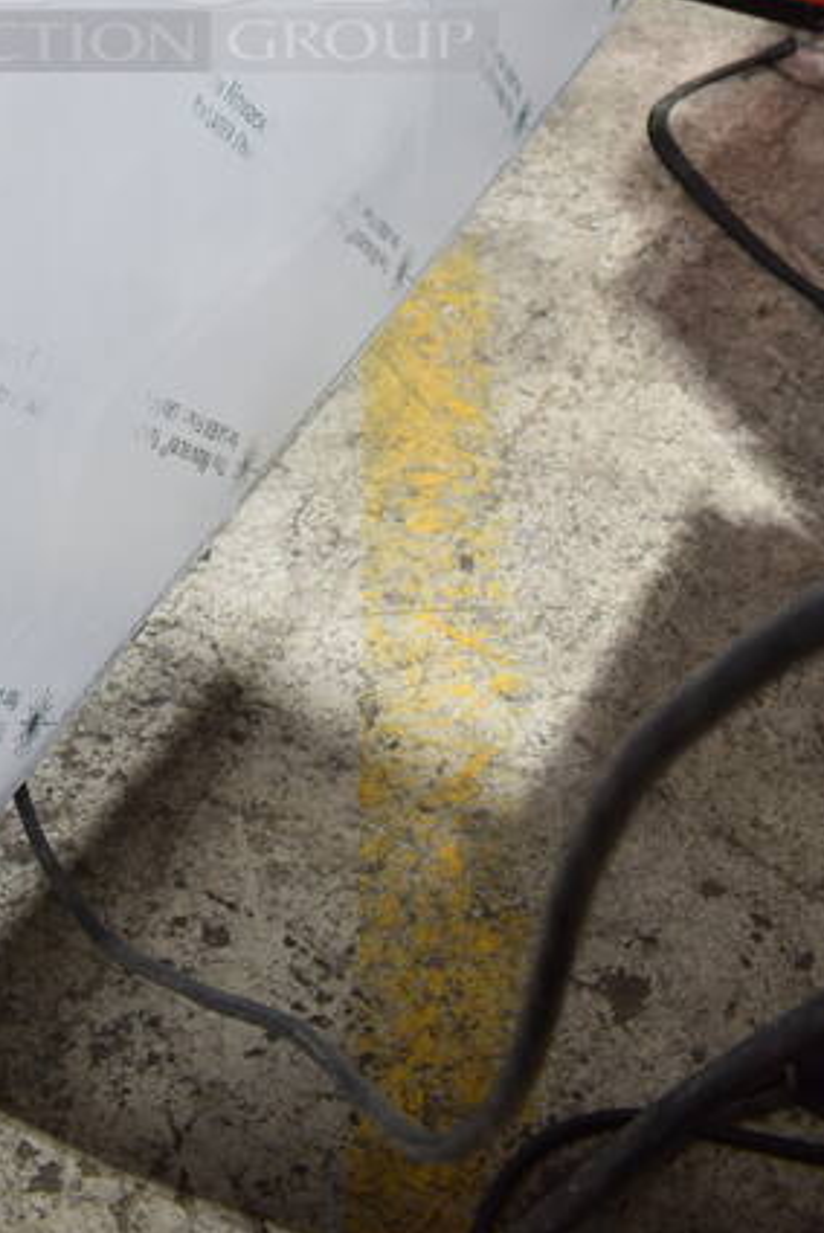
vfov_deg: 31.1
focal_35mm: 58
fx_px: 1988
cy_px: -80
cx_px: 177
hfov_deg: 23.1
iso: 720
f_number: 3.5
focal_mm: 18
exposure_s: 1/30
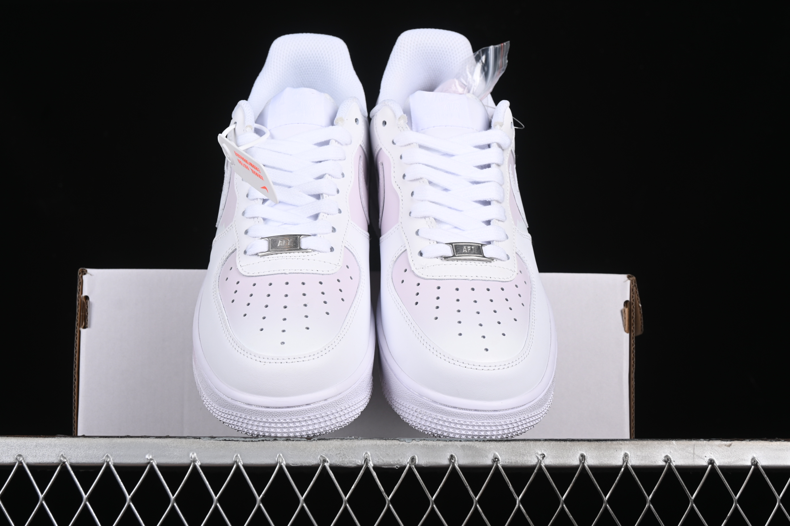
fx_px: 1646
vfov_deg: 18.2
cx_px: 395
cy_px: 263
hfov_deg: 27.0
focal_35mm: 75
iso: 160
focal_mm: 50
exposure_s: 1/160
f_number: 8
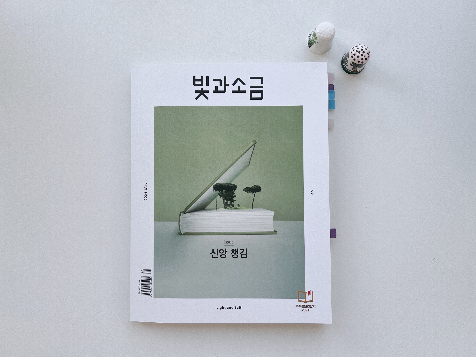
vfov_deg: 53.1
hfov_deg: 67.3
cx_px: 238
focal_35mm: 26
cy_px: 178
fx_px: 358
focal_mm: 5.7
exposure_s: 1/196
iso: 40
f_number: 1.5
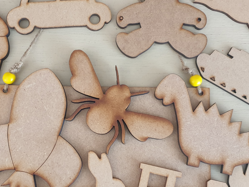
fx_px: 374
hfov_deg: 36.8
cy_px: 112
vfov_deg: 28.0
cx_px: 108
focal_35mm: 52
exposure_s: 1/44
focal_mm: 4.3
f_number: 1.5
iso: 250
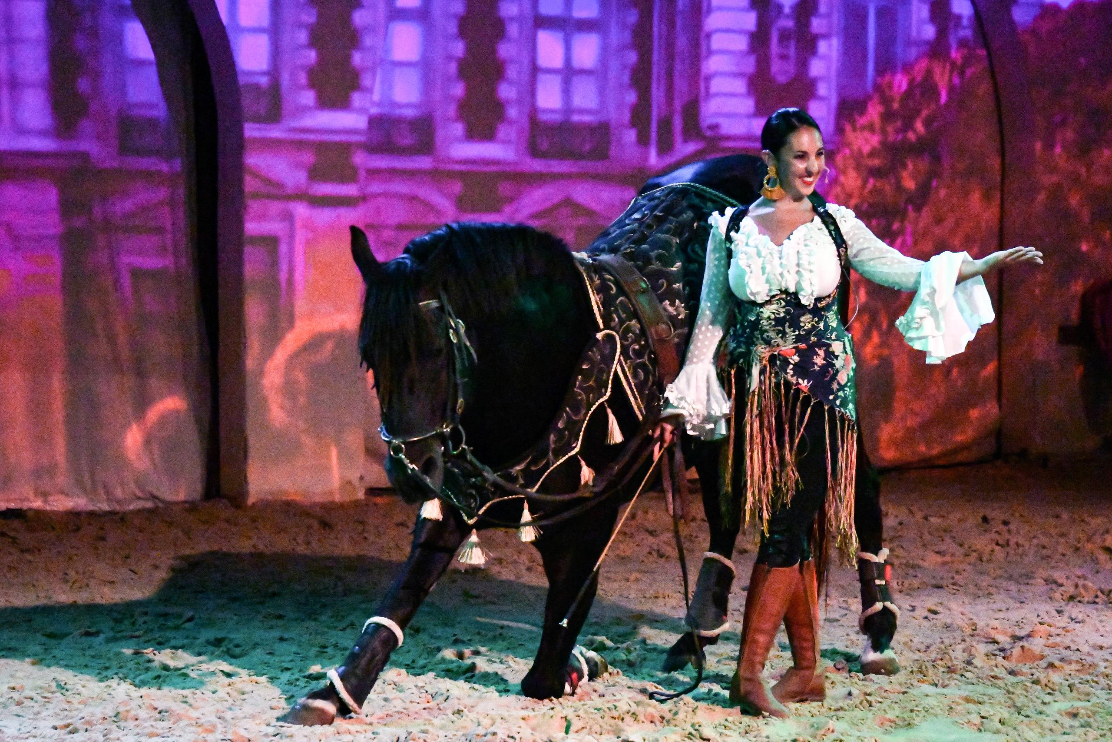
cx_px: 556
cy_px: 371
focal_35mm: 125
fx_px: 3861
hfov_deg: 16.4
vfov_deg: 11.0
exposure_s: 1/400
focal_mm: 125
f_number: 6.3
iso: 25600
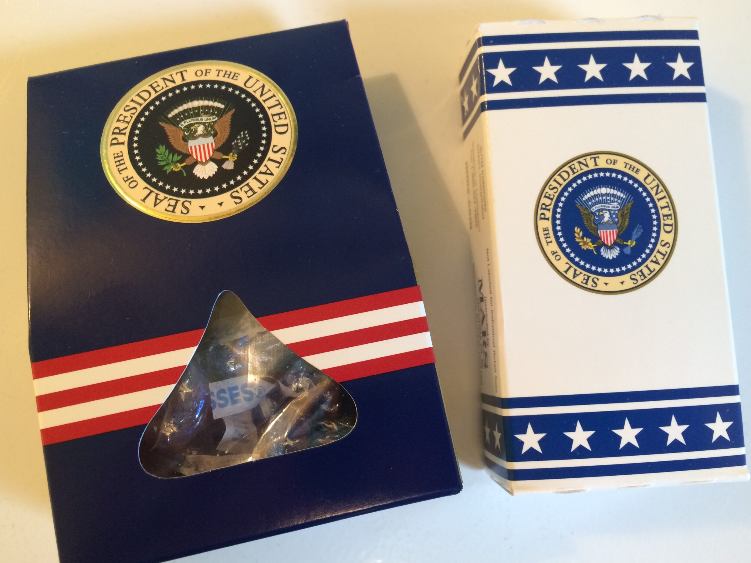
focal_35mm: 30
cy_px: 280
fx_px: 651
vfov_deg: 46.8
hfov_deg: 60.0
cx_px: 373
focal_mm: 4.15
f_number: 2.2
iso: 125
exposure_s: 1/30
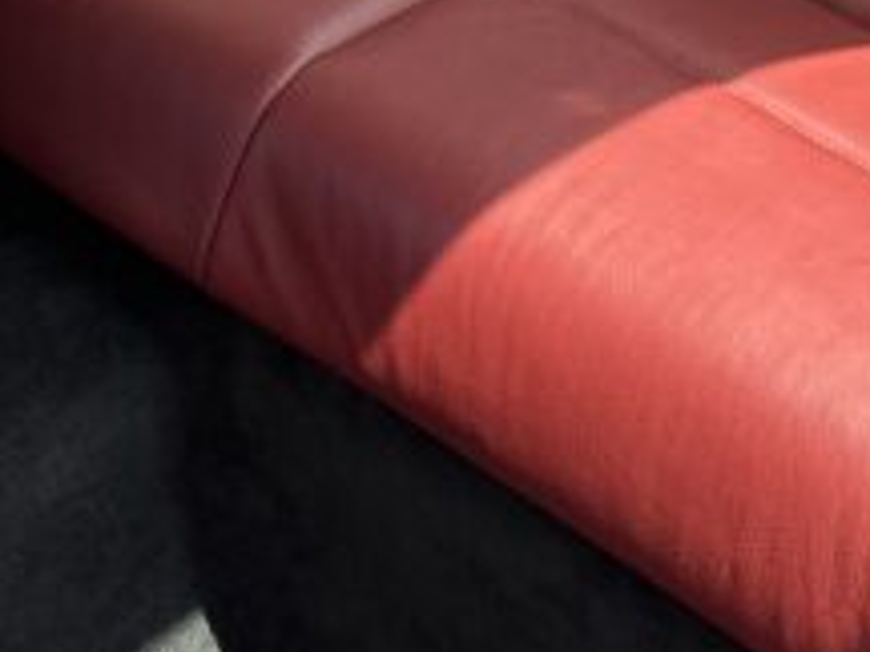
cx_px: 894
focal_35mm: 89
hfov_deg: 21.2
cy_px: -463
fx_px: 2237
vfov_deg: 14.8
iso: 80
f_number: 1.78
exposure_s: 1/386
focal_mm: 6.86
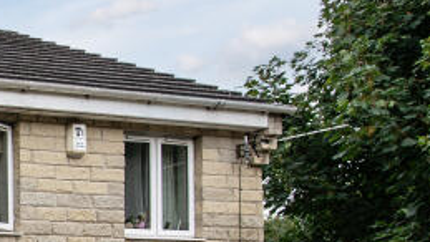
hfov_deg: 22.1
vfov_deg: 17.4
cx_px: -330
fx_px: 707
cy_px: 365
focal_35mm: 62
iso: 200
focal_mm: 15
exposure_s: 1/160
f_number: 6.3
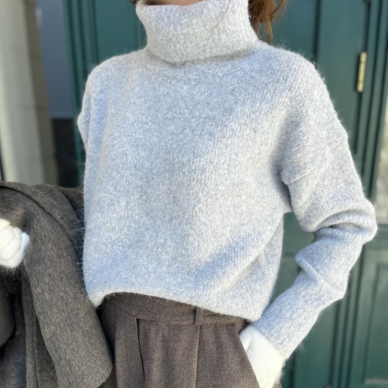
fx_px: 393
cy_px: 243
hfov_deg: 52.5
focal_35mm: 31
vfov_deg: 52.0
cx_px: 192
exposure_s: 1/407
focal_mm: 5.1
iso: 50
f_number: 1.6
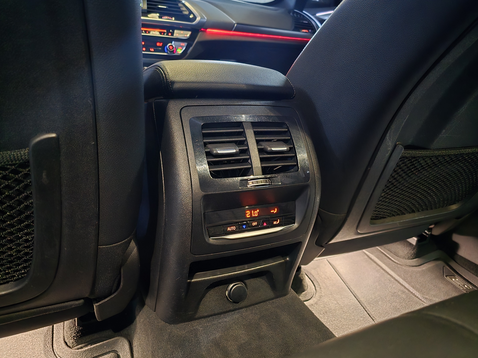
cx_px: 239
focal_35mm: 23
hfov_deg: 73.9
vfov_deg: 58.9
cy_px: 179
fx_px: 318
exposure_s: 1/9.99
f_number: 1.7
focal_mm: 6.3
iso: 3200
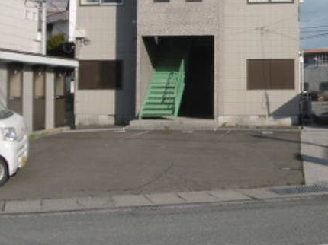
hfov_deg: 28.5
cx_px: 249
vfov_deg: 21.7
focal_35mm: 67
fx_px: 634
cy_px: 54
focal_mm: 5.8
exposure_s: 1/250
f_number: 8.8
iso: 100
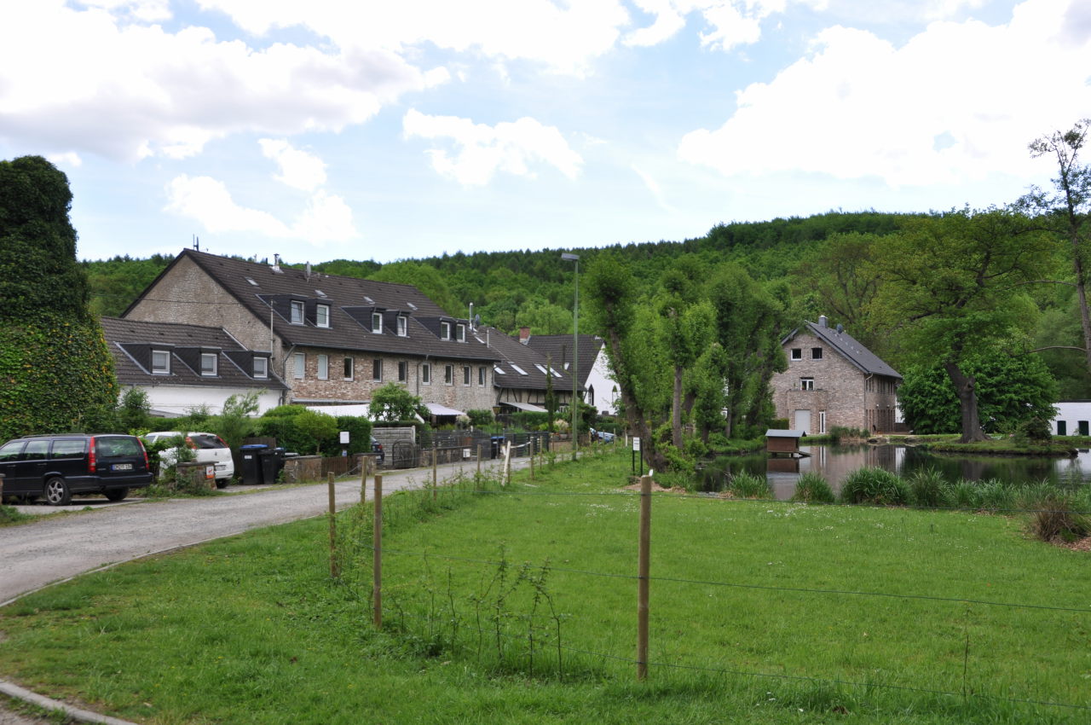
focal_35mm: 36
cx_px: 546
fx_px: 1090
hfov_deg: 53.2
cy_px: 362
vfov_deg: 36.8
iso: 200
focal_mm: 24
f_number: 8
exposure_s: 1/250
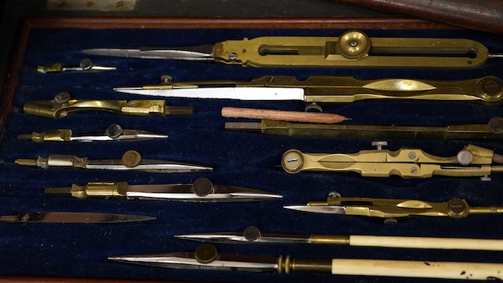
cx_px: 265
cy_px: 168
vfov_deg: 18.3
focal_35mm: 66
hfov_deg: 31.9
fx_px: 880
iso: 1250
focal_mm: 30
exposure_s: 1/125
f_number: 3.5
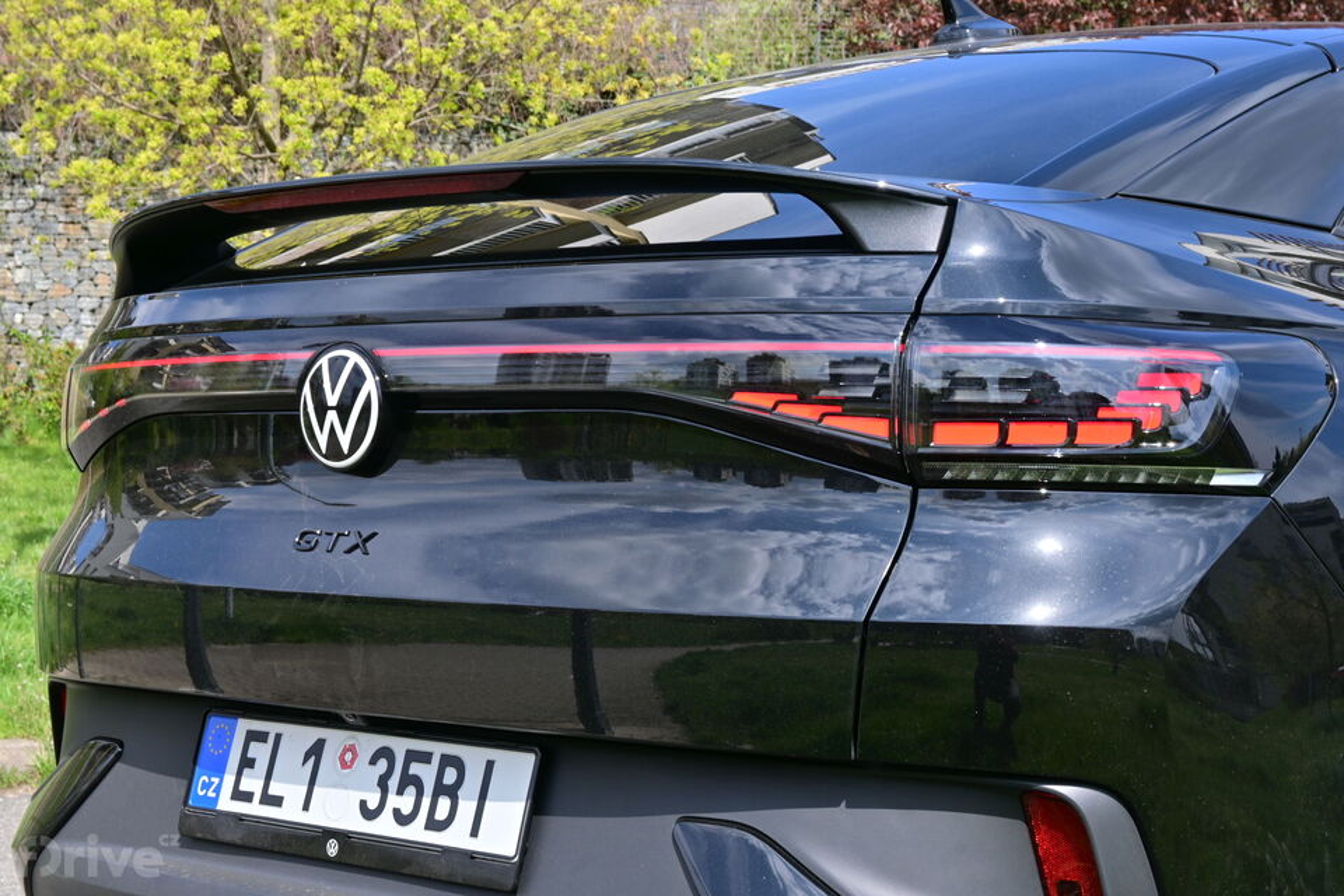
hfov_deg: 29.9
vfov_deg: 20.2
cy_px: 448
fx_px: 2520
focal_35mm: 68
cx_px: 672
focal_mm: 45
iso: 100
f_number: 13
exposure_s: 1/100
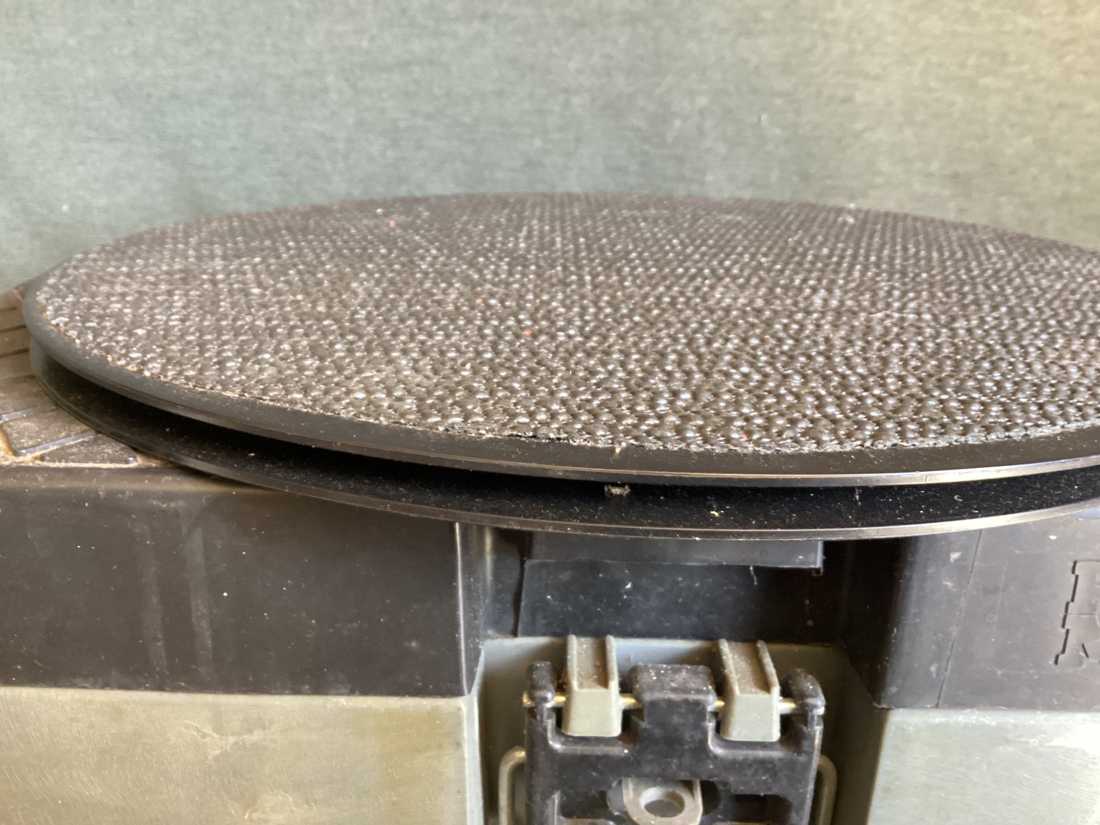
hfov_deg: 58.3
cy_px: 412
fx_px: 985
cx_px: 550
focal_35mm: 31
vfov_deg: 45.4
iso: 320
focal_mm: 3.3
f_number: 2.4
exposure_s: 1/50
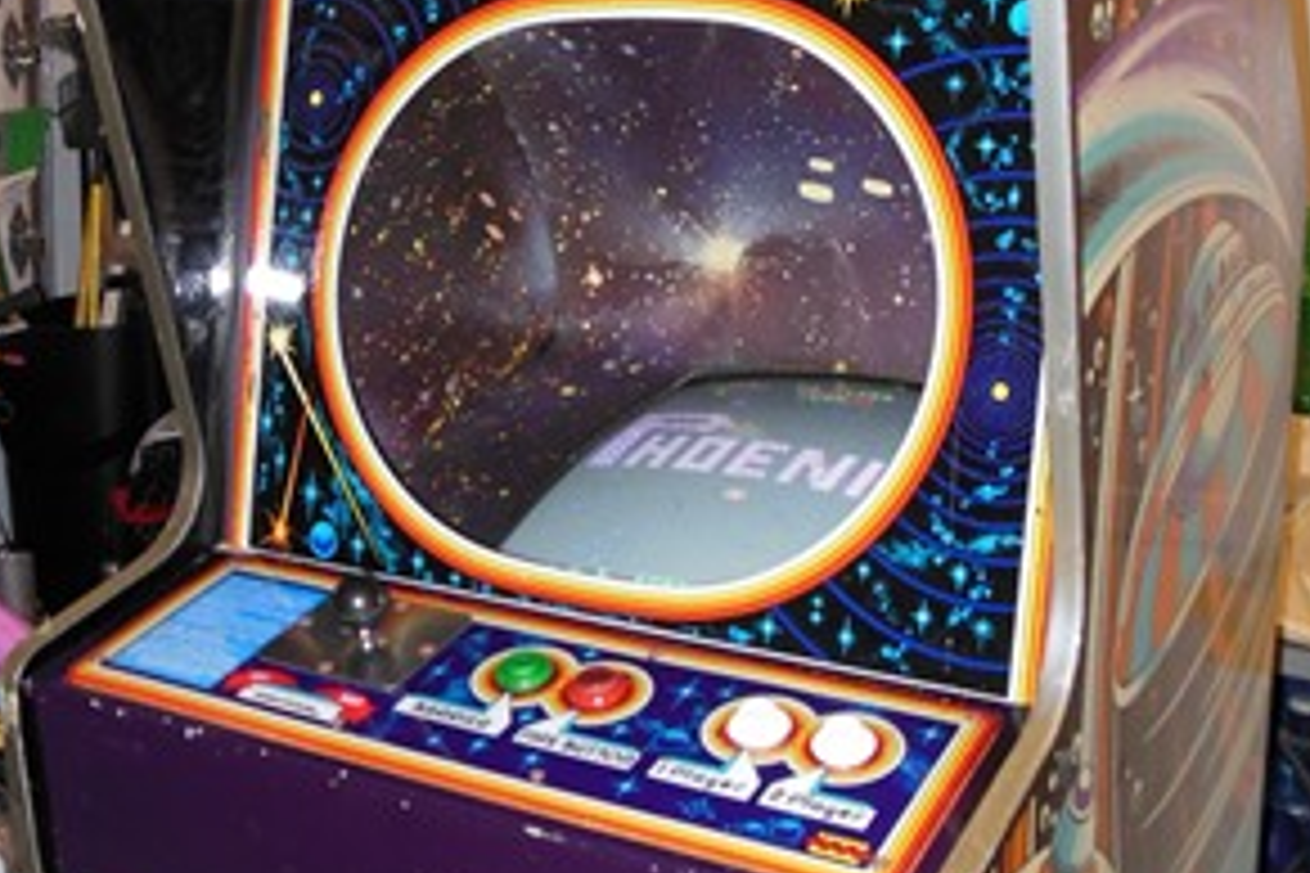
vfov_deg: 32.7
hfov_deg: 48.4
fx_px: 1455
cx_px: 621
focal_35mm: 40
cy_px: 216
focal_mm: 4.5
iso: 250
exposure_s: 1/25
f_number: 3.2
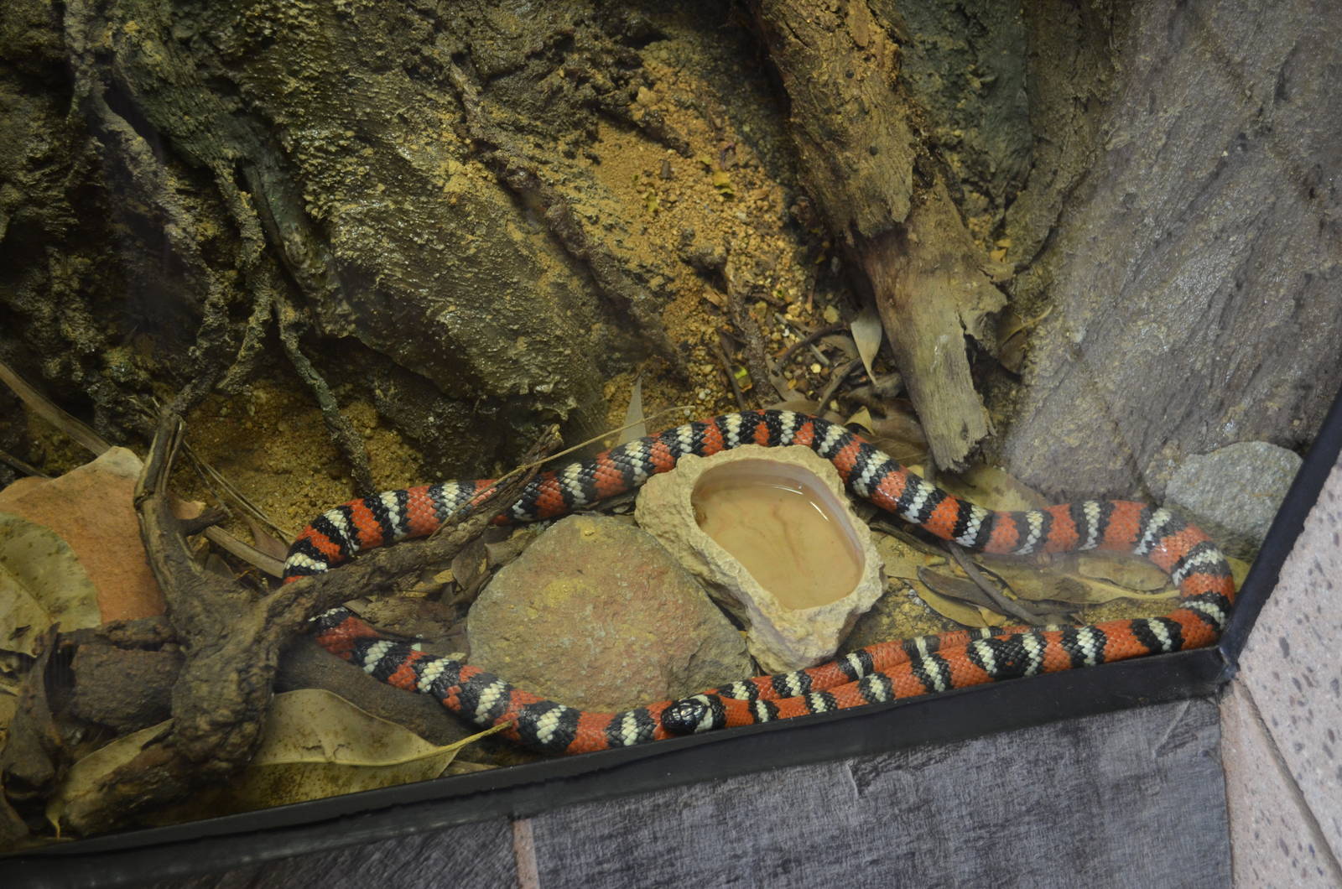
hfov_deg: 41.2
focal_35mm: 48
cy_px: 444
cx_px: 671
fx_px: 1786
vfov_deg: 28.0
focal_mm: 32
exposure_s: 1/30
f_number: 4.8
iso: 800
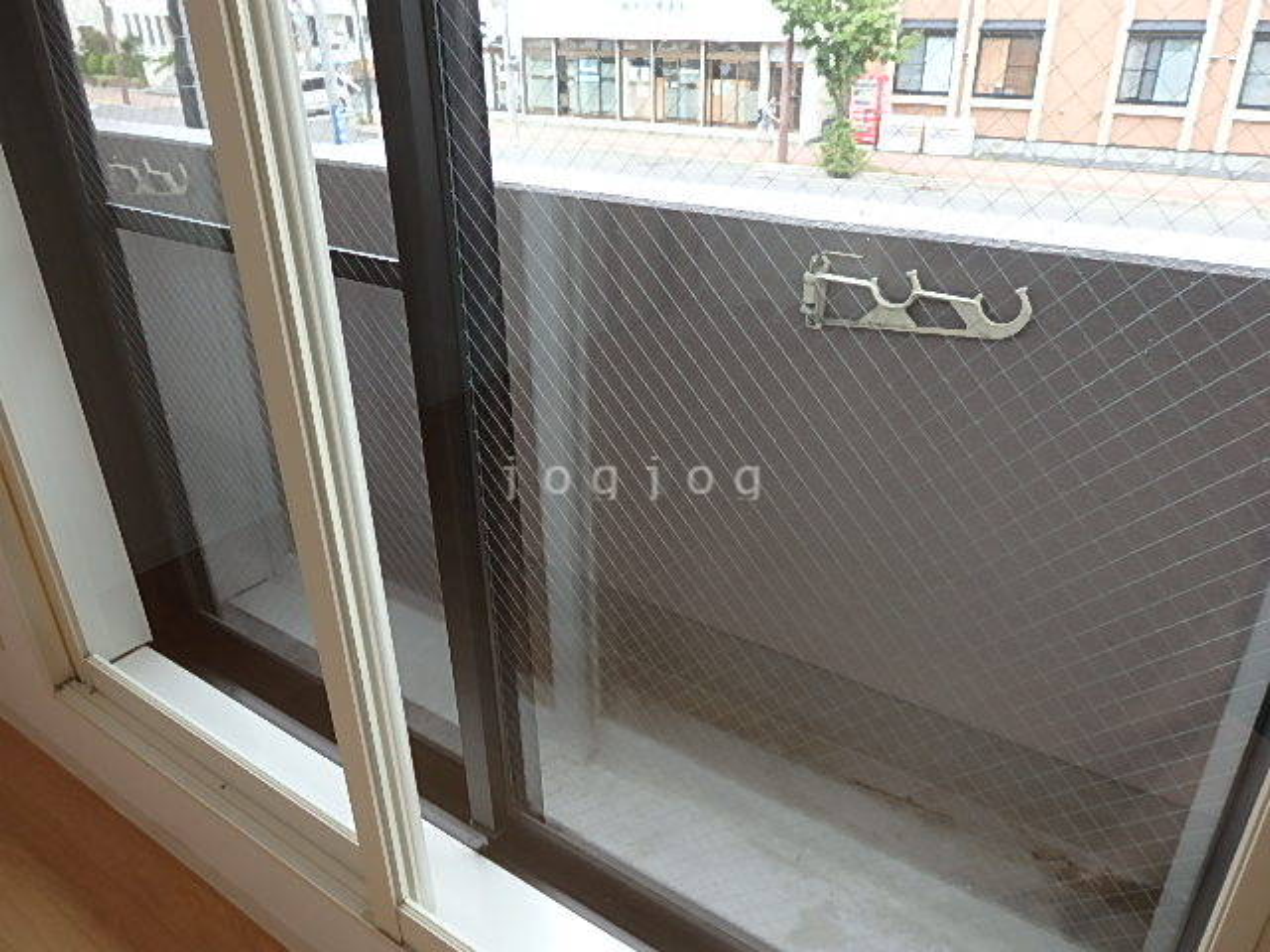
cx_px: 635
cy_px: 476
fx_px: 917
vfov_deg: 54.9
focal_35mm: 25
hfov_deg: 69.4
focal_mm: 4.5
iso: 125
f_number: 3
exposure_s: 1/100
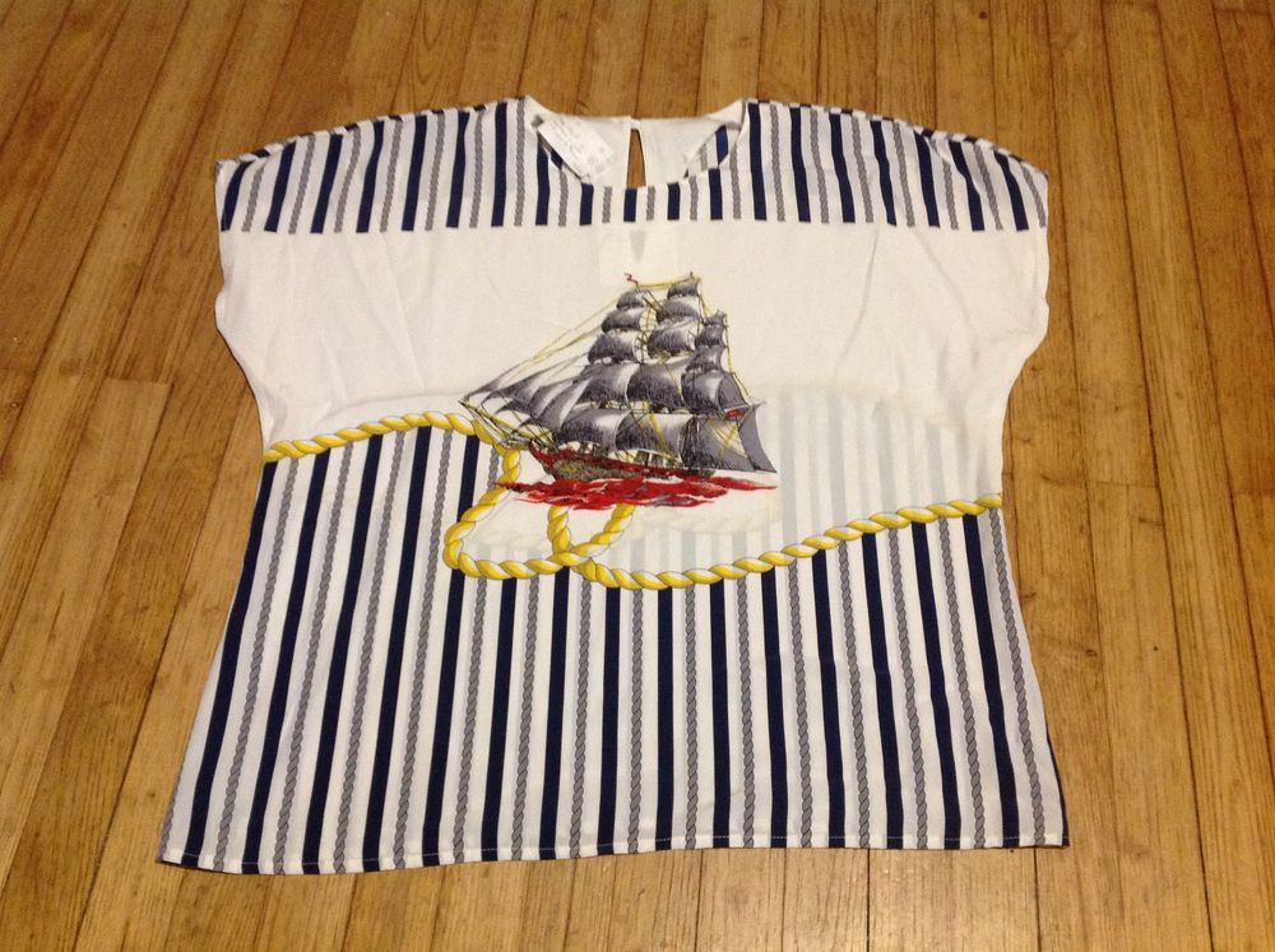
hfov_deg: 52.7
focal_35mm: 35
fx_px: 1287
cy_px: 476
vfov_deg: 40.6
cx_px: 638
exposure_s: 1/15
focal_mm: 4.28
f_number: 2.4
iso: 320
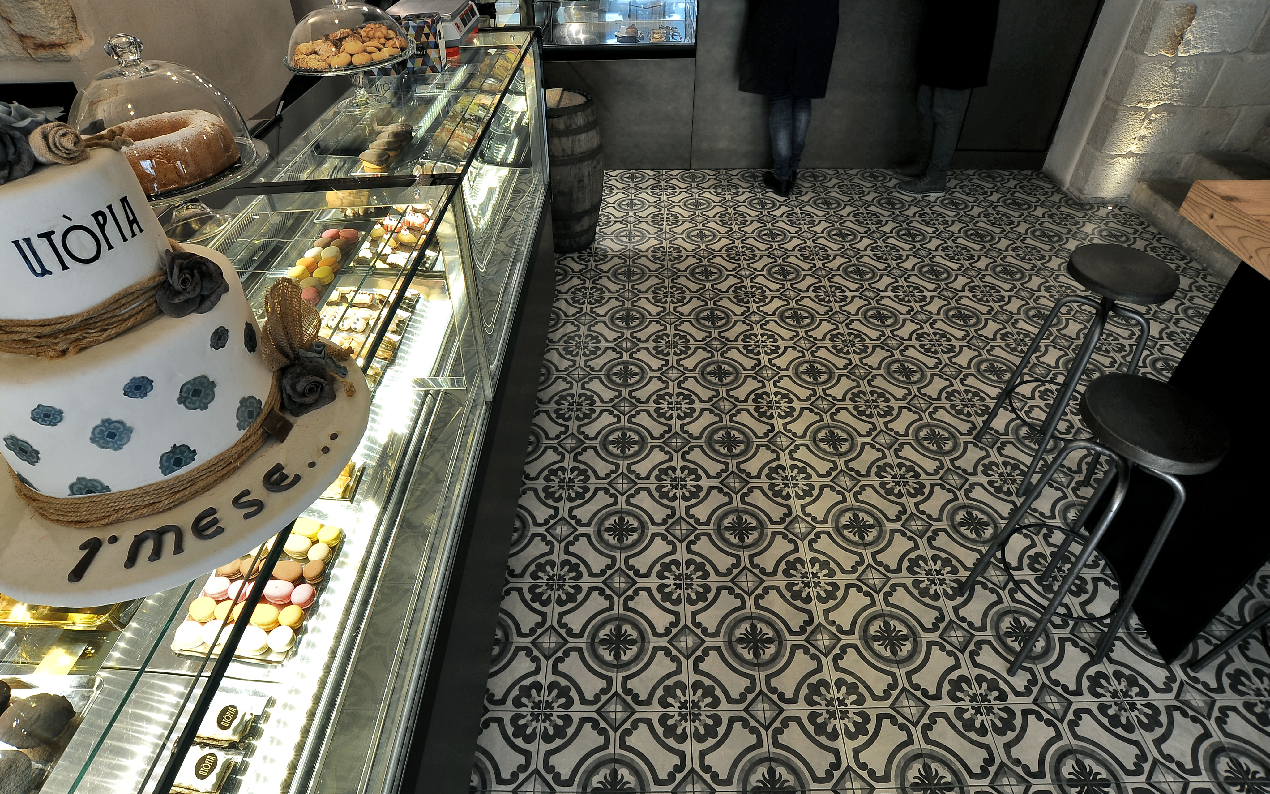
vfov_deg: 62.2
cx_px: 618
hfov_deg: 88.0
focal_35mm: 19
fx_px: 658
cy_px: 420
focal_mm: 18
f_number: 16
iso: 200
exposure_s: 1/2
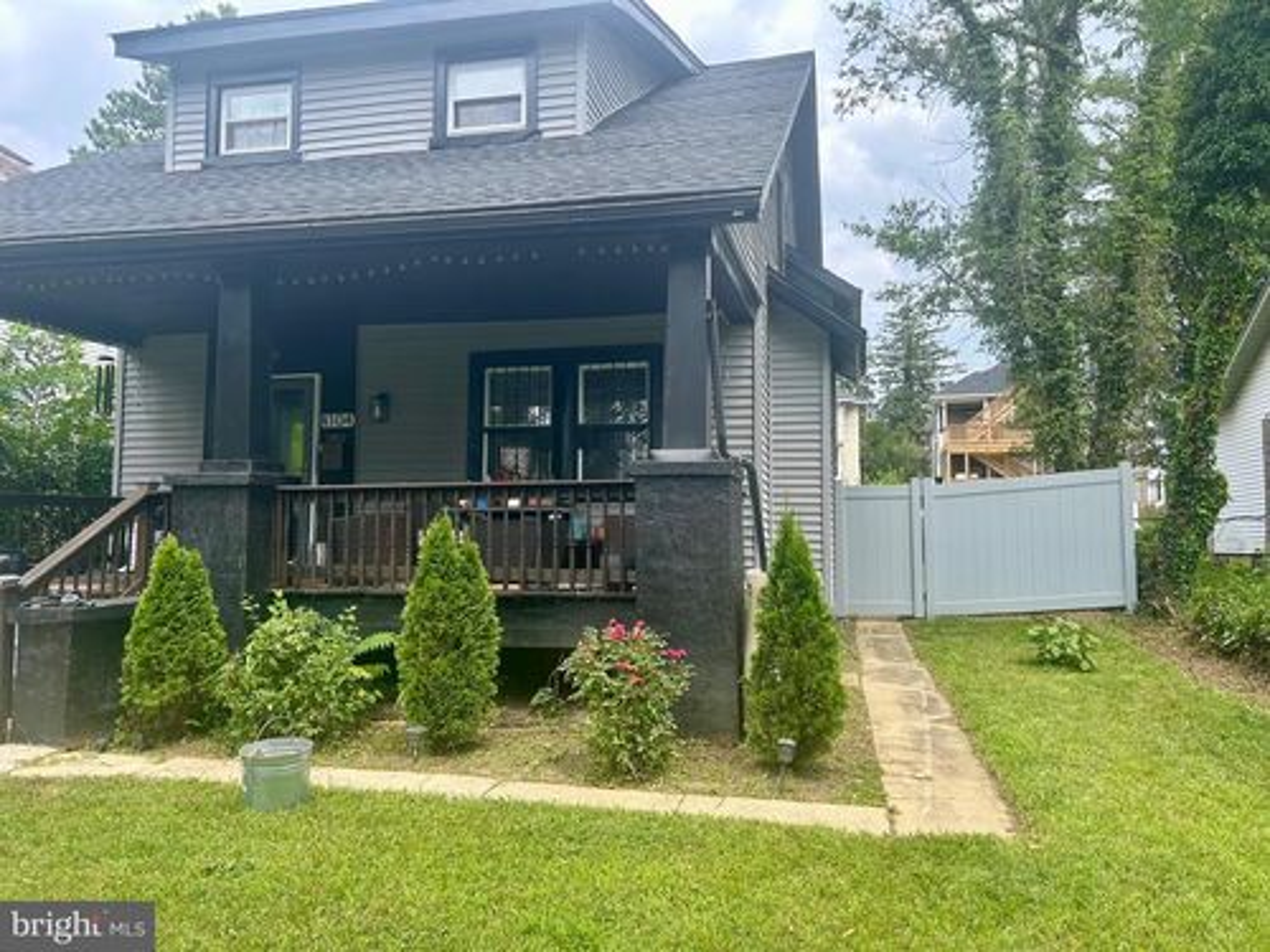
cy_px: 476
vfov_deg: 53.1
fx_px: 954
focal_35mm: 26
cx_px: 635
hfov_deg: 67.3
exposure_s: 1/1100
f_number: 1.5
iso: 50
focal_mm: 5.7
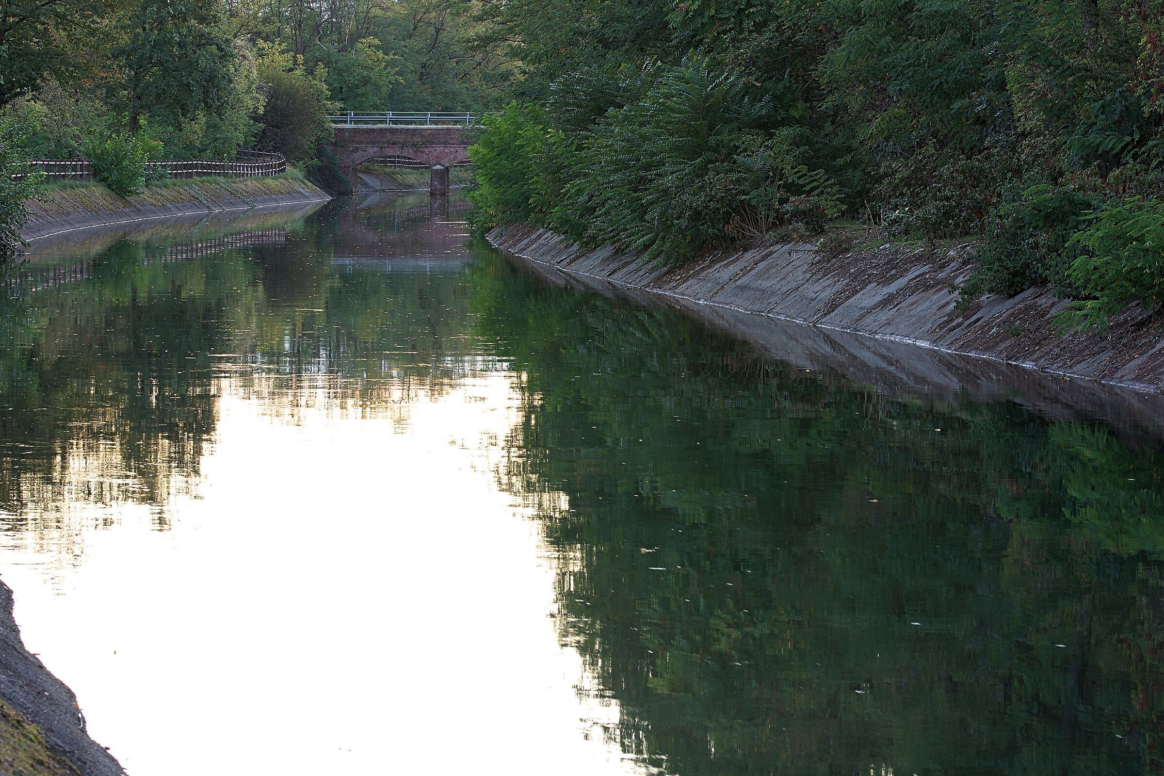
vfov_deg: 8.7
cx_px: 582
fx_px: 5092
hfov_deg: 13.0
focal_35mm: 158
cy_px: 388
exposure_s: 1/6
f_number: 13
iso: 100
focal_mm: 105
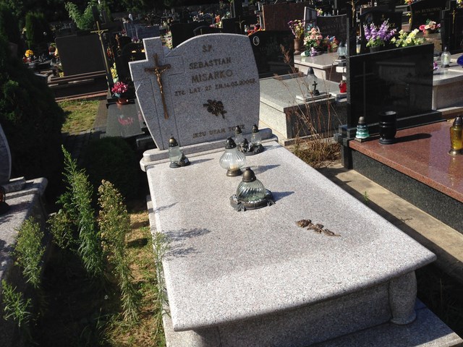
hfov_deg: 55.4
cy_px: 174
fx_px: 441
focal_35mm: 33
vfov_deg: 42.9
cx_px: 232
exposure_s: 1/2008
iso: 50
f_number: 2.4
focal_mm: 4.12
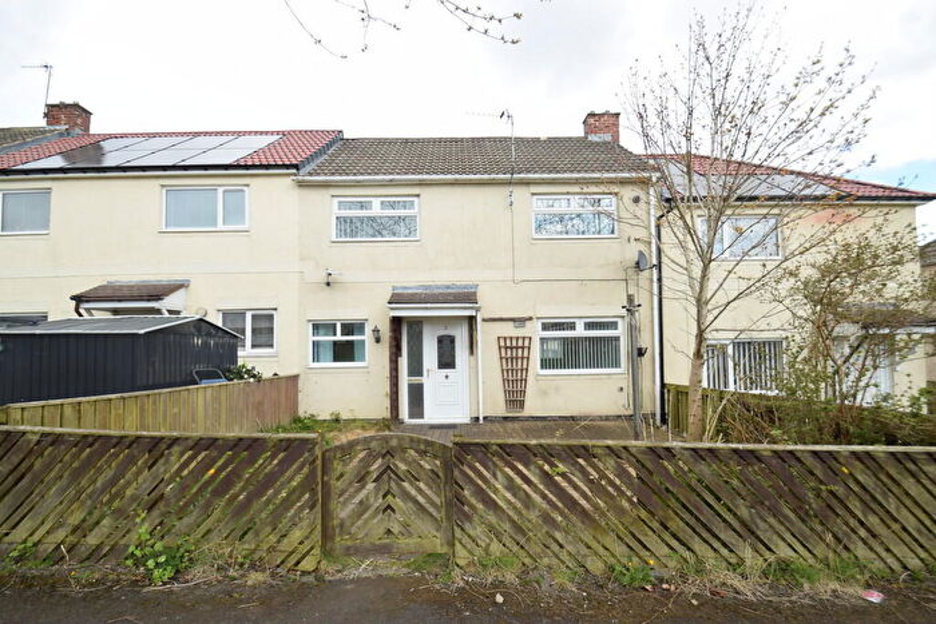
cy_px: 312
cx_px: 468
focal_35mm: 17
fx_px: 449
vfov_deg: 69.7
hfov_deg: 92.4
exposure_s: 1/160
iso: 100
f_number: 6.3
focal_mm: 11.5
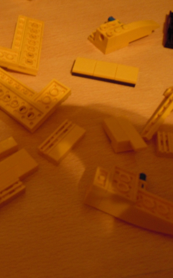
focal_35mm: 43
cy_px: 141
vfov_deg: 46.2
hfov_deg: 28.0
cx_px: -3
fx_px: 324
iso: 400
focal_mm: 5.4
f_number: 3.5
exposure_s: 1/8
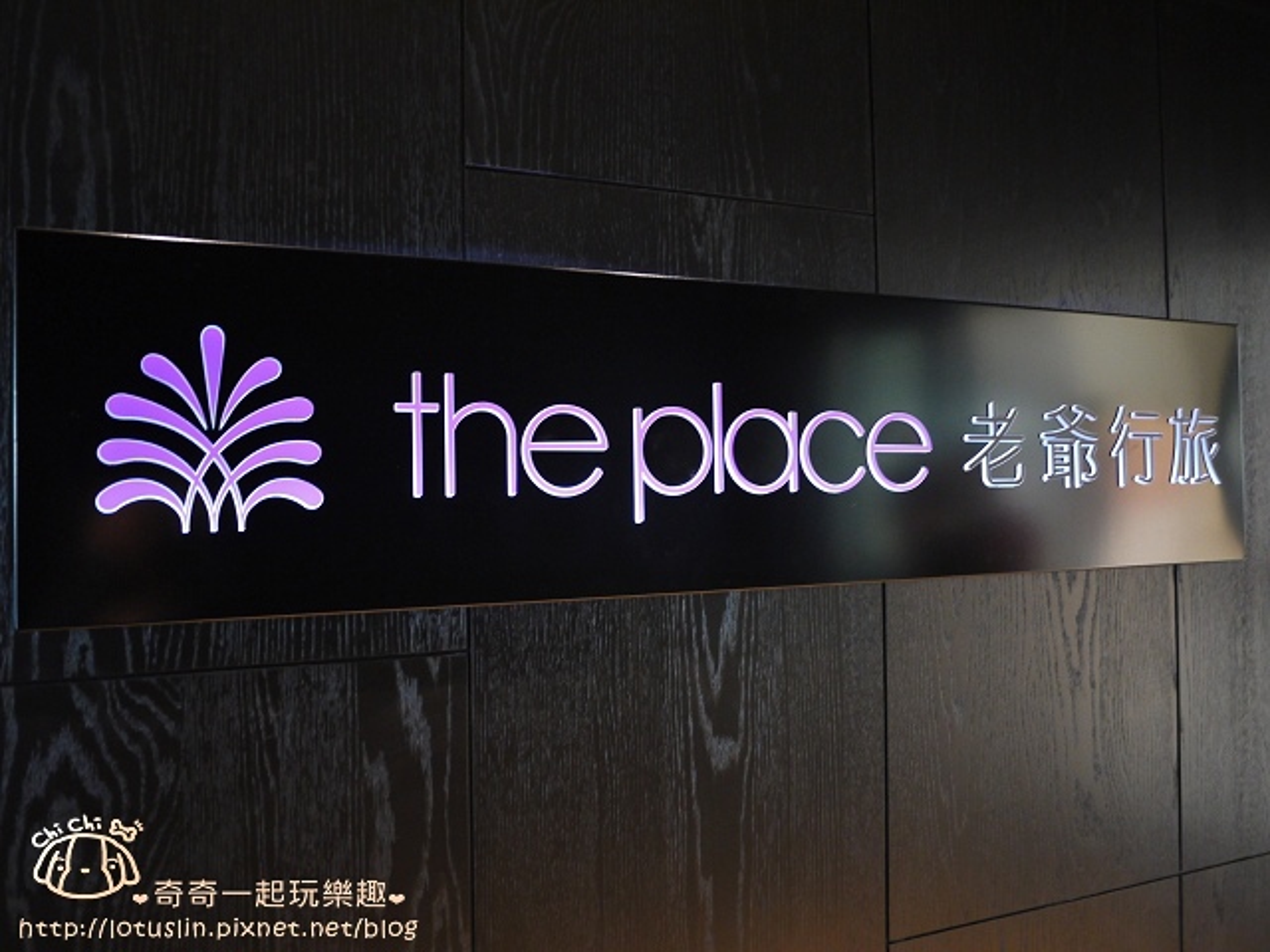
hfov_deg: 63.4
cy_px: 476
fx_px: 1027
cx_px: 635
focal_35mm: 28
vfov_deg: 49.7
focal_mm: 14
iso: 400
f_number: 2.5
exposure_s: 1/8
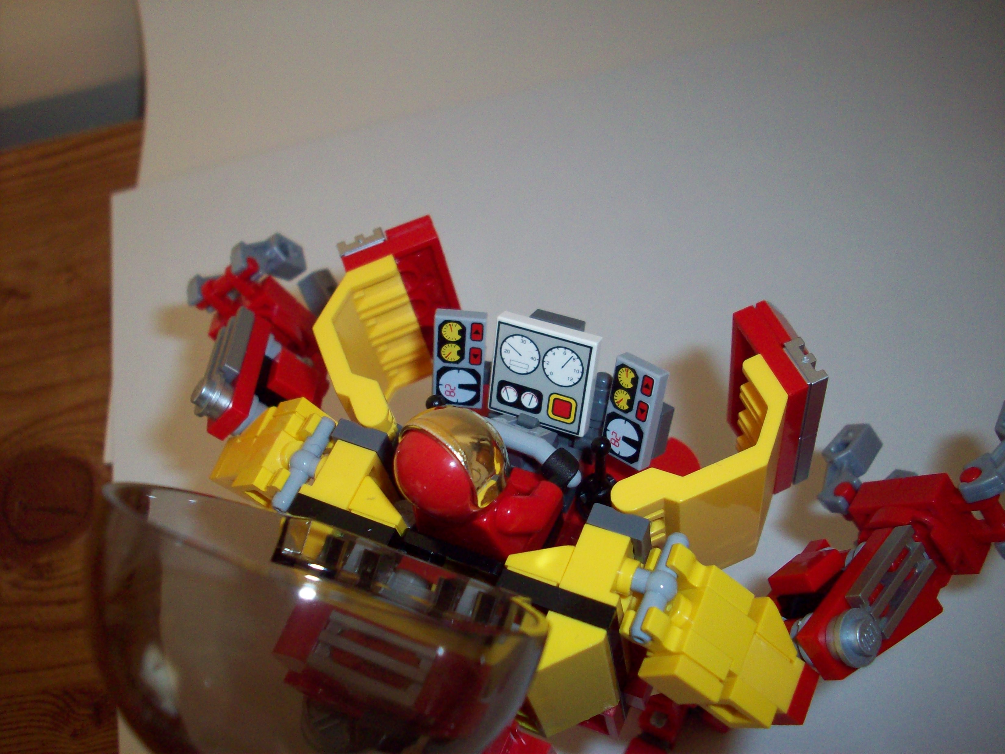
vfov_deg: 38.7
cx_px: 502
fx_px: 1074
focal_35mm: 37
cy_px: 377
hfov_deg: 50.1
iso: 160
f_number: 2.8
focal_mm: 6.2
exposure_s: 1/45
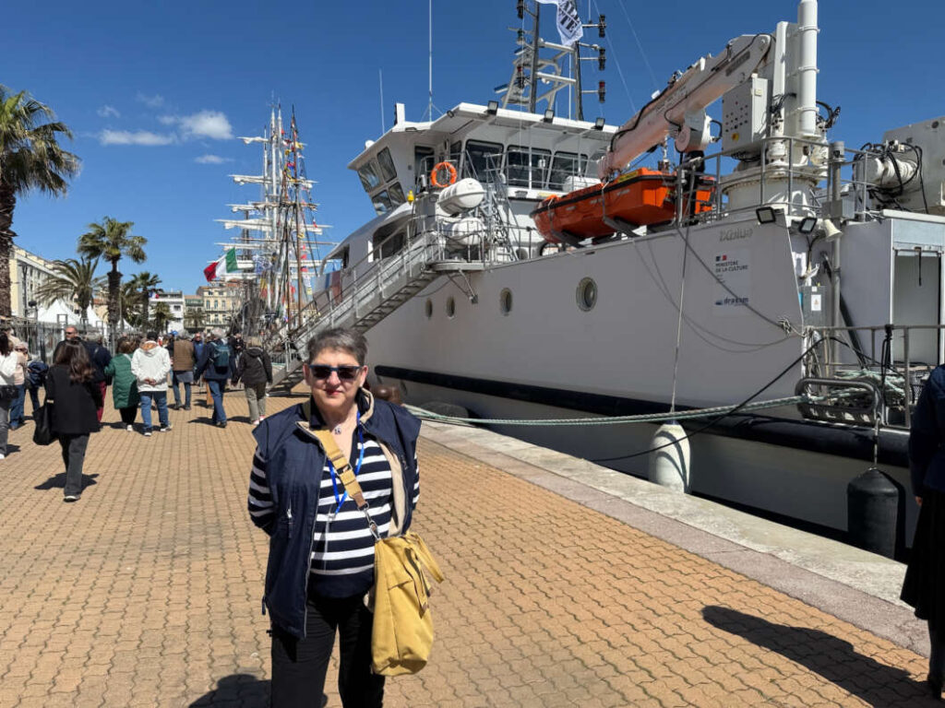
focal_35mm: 24
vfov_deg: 56.8
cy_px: 354
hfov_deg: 71.6
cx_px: 472
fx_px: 655
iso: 80
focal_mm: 6.76
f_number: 1.78
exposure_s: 1/6711
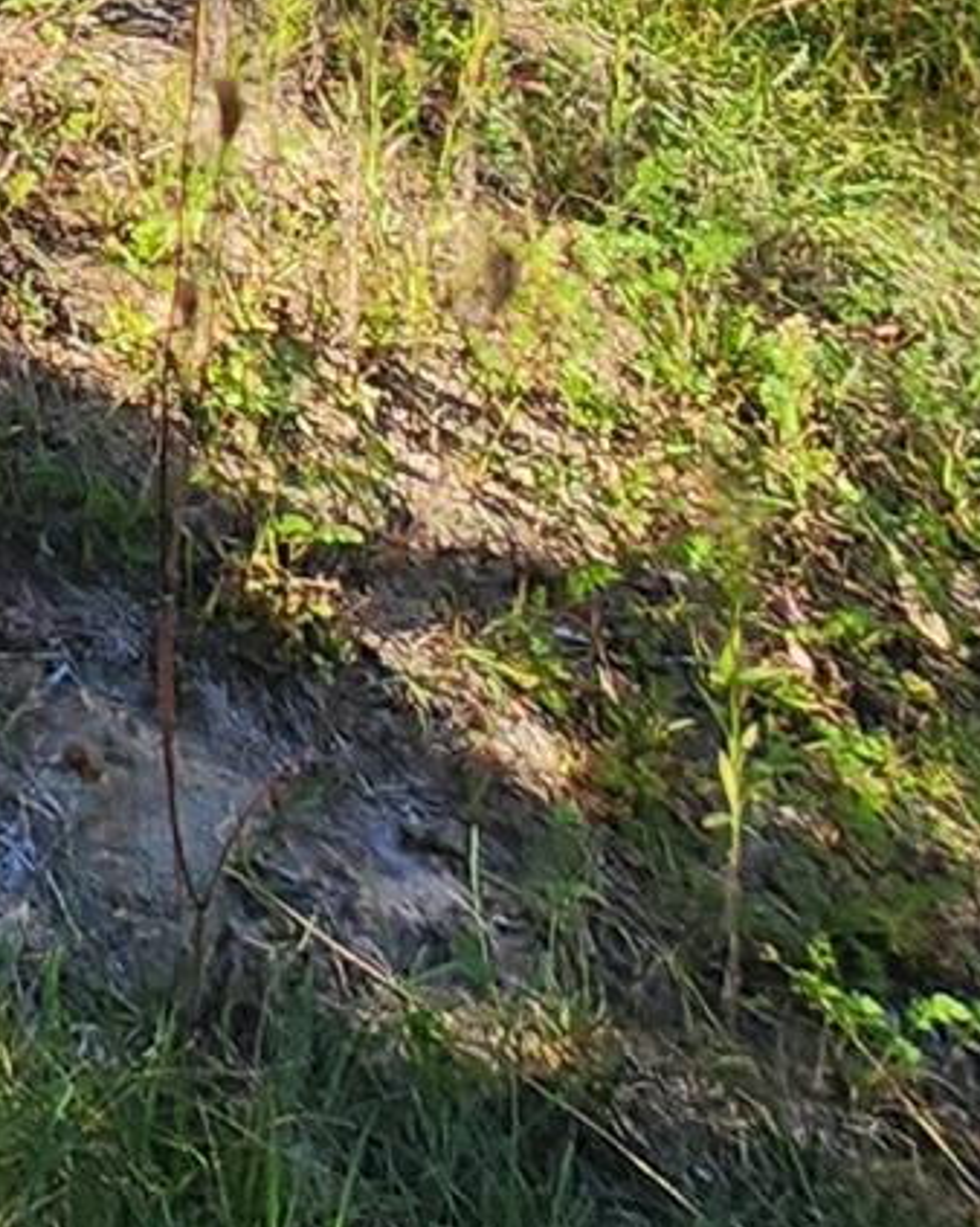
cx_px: -1600
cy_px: -1946
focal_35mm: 90
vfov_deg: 13.4
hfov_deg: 12.2
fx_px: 3265
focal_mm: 2.2
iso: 50
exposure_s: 1/440
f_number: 2.2
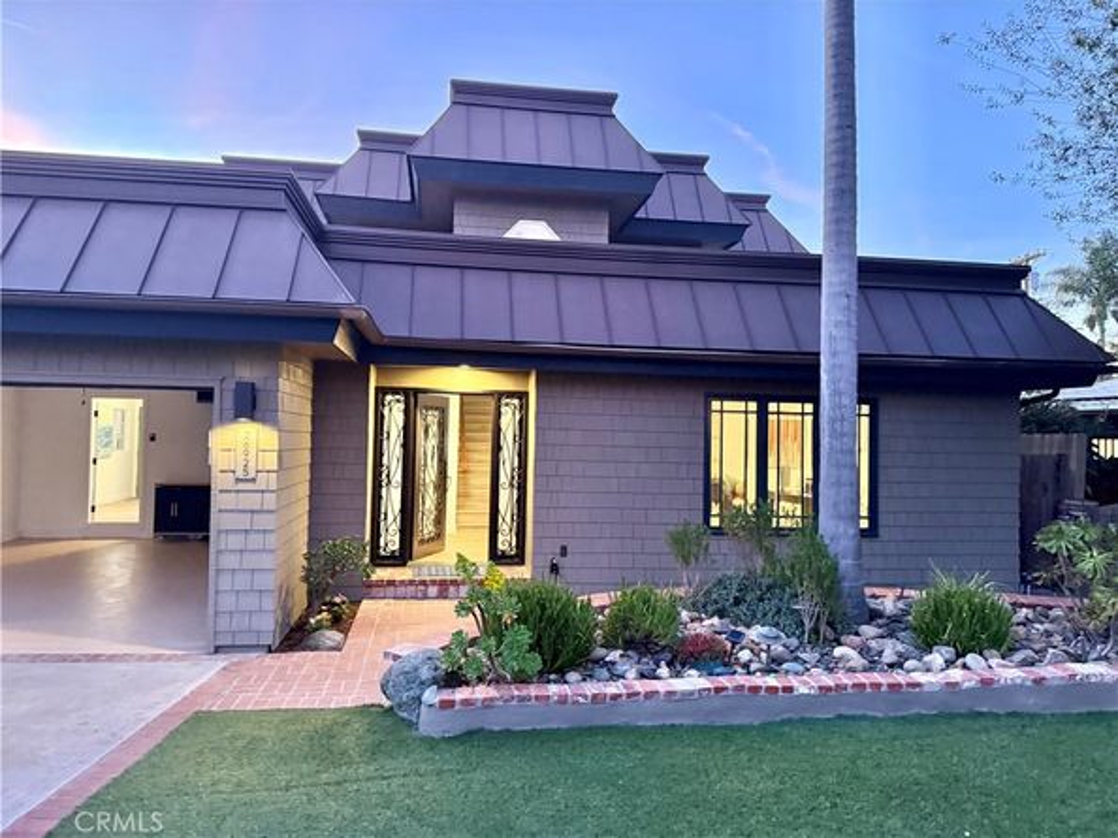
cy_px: 419
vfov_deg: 56.8
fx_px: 775
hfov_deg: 71.6
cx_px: 559
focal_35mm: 24
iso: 800
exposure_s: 1/53
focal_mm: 6.76
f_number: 1.78
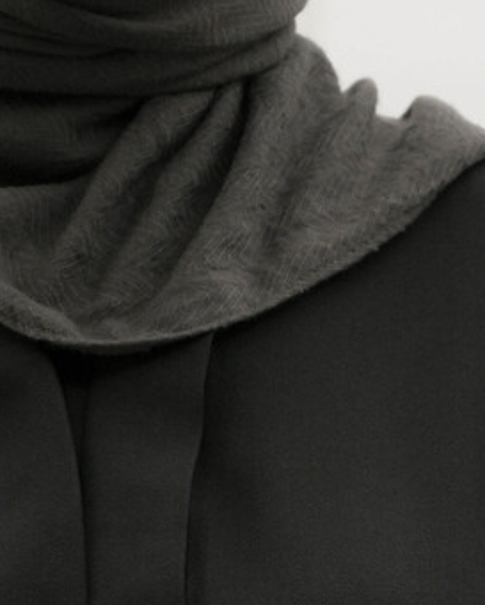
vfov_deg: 7.3
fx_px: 4663
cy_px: 827
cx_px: 167
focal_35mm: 260
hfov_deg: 6.0
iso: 250
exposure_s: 1/125
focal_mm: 70
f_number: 4.5
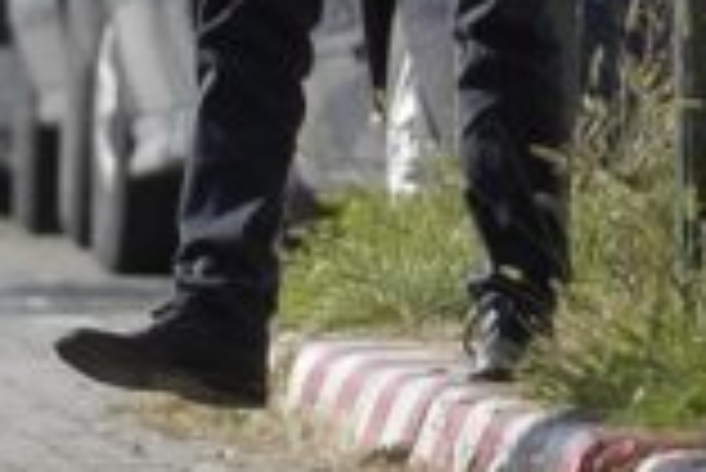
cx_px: 800
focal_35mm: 763
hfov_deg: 2.7
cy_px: -382
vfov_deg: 1.8
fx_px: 14977
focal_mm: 200
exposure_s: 1/4000
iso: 400
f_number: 3.5
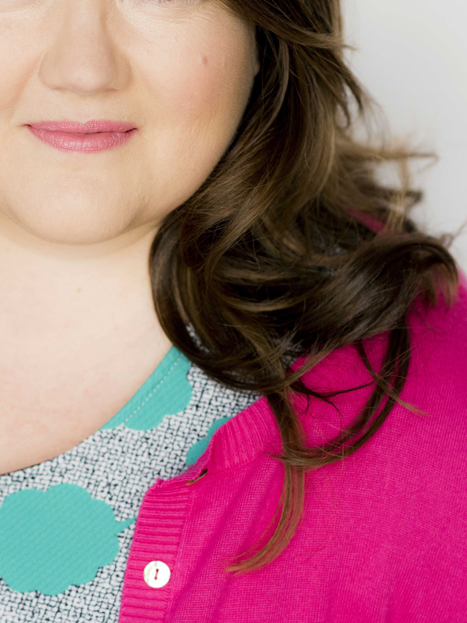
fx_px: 2860
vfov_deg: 12.4
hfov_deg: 9.3
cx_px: 148
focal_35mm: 159
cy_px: 311
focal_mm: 85
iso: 1000
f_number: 3.2
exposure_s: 1/400
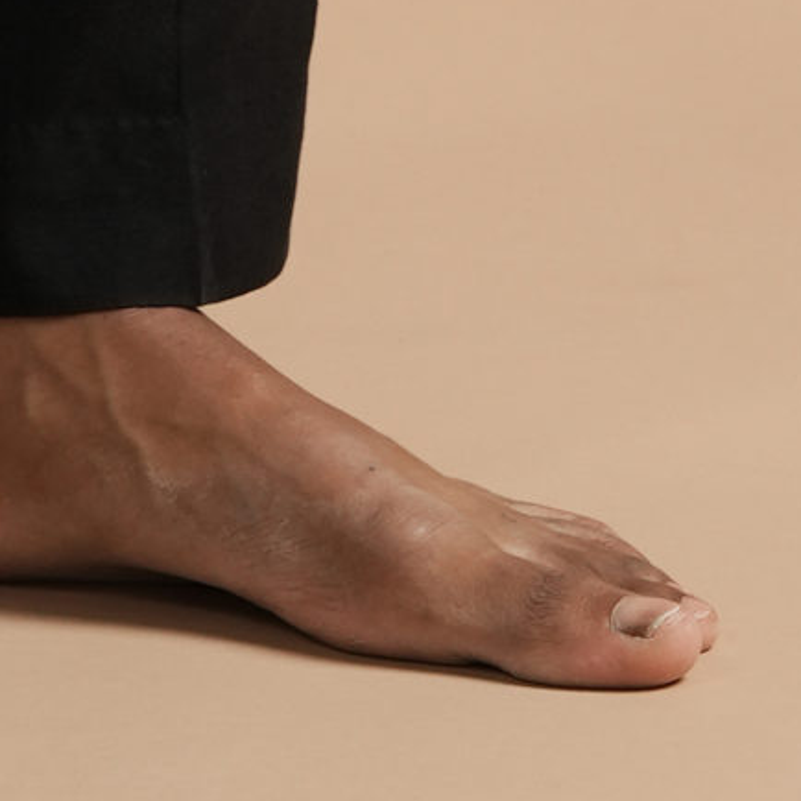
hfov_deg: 4.0
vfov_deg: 3.8
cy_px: -2136
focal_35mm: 437
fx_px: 11440
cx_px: -252
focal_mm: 62
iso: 320
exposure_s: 1/125
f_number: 10
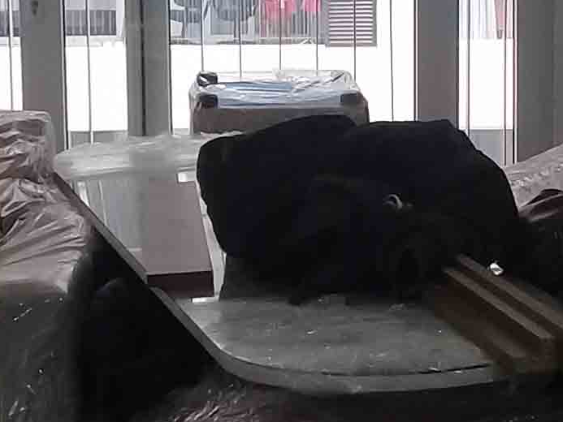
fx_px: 2375
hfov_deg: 13.5
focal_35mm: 146
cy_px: 161
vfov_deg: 10.2
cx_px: 357
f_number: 2.2
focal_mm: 3.3
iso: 64
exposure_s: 1/50
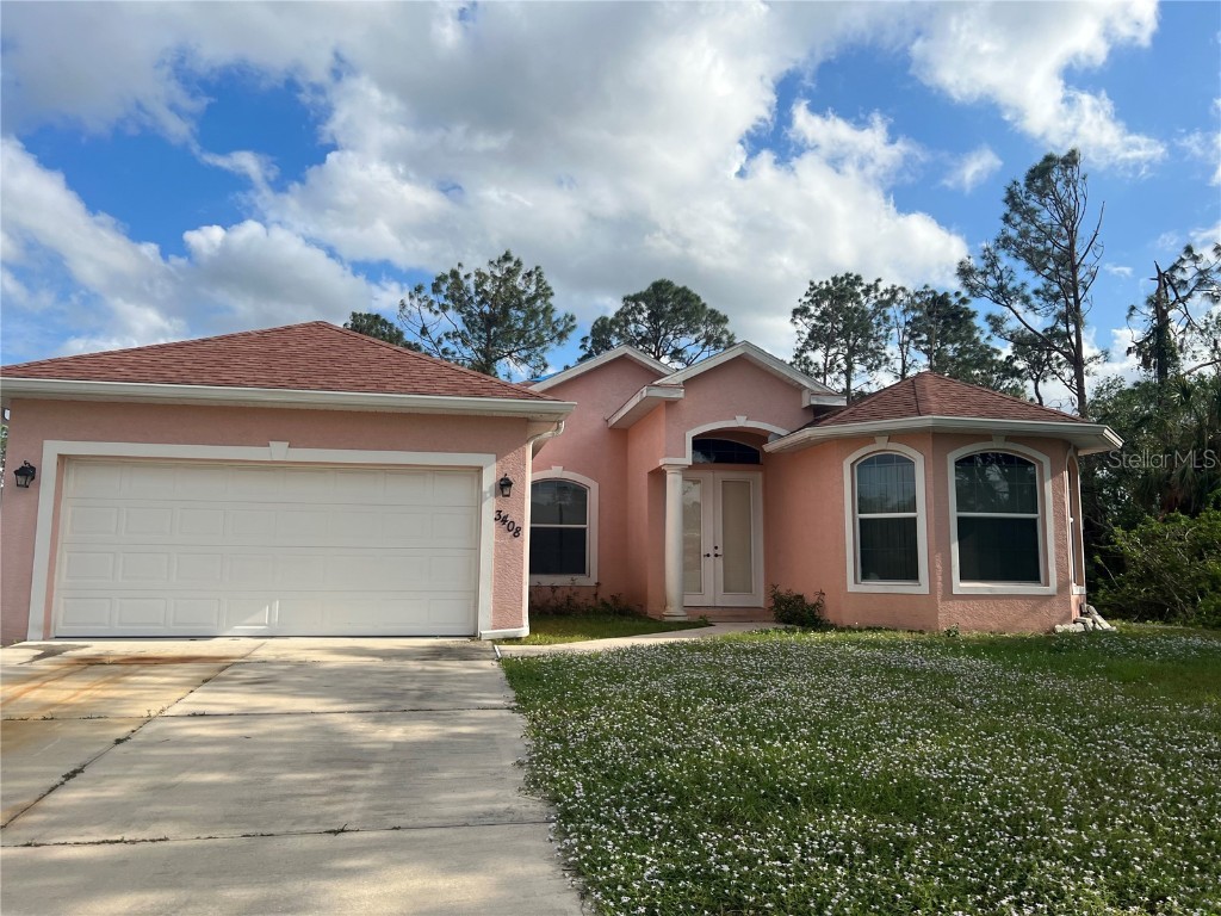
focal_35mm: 26
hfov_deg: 67.3
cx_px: 610
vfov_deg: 53.1
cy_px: 458
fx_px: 917
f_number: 1.5
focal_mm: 5.7
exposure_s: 1/5882
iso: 50
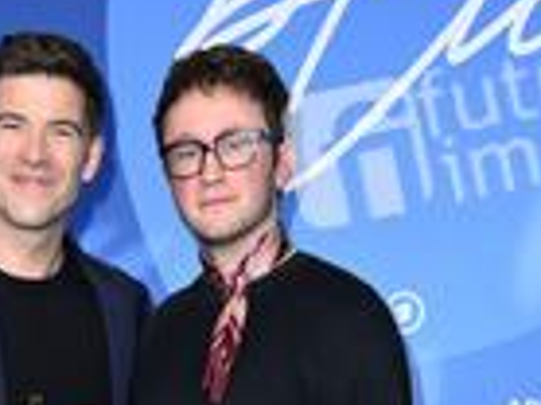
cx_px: 128
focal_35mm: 152
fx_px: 2373
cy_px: 720
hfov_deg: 13.0
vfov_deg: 9.3
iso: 1000
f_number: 5.6
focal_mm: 55
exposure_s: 1/250
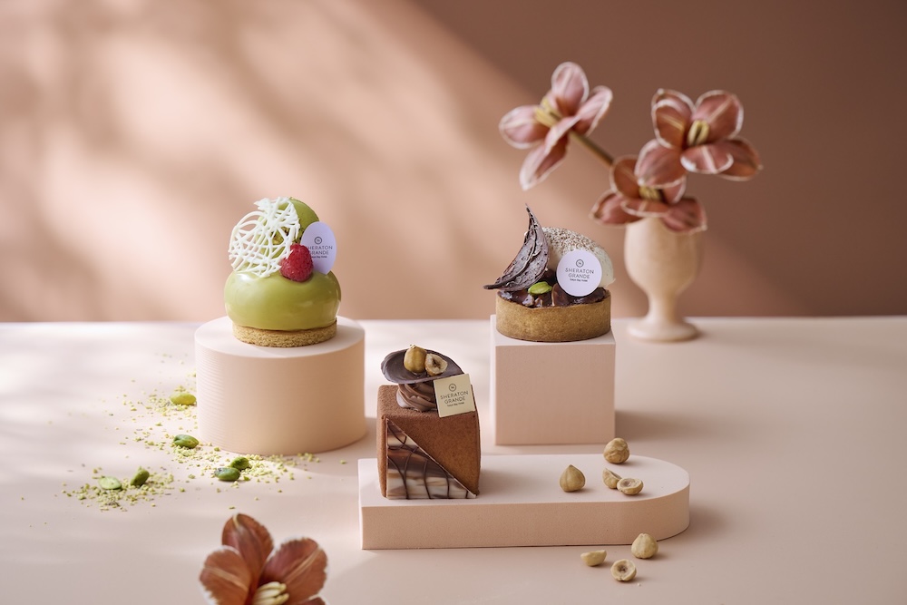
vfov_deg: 11.4
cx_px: 454
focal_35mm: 120
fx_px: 3024
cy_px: 302
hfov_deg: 17.1
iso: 400
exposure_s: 1/160
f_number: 7.1
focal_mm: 120
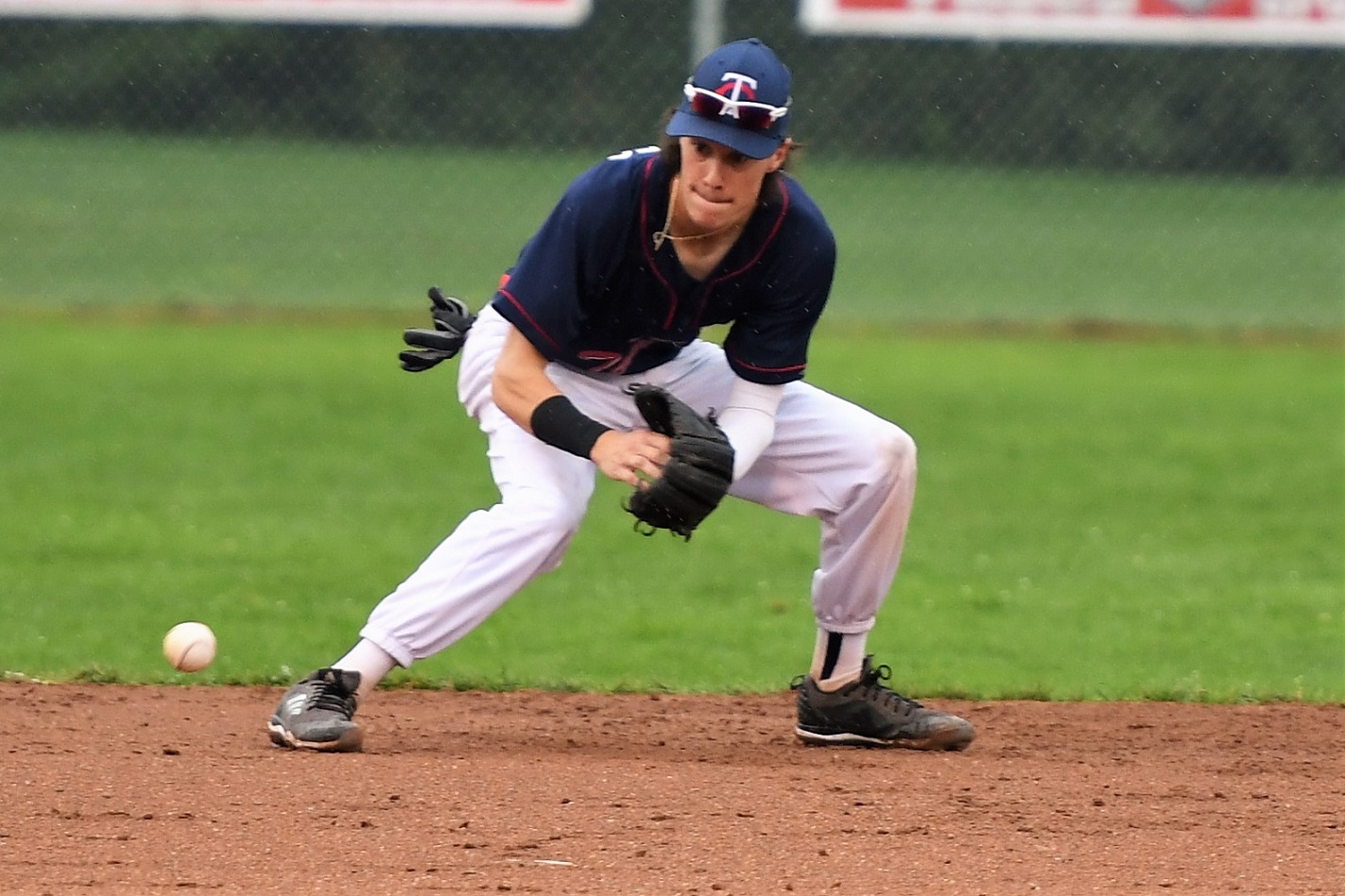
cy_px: 448
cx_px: 672
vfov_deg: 4.6
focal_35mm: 300
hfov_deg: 6.9
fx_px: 11209
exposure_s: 1/1000
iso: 500
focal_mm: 200
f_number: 2.8
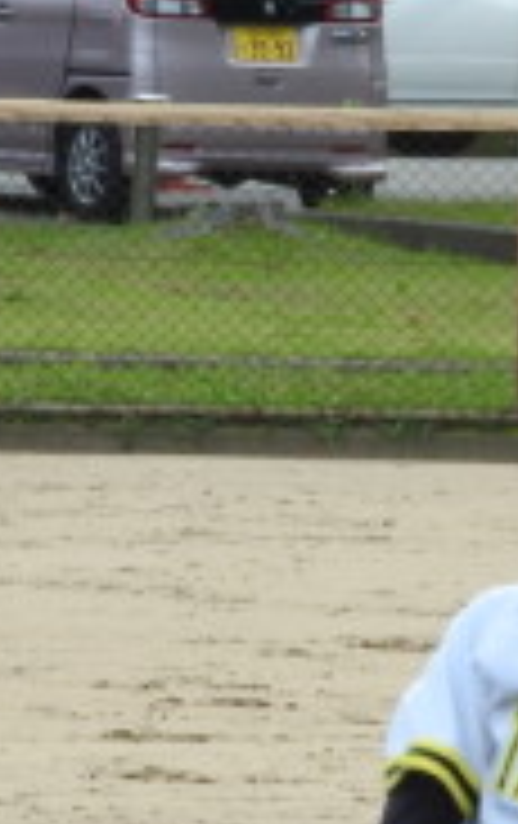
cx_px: 919
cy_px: 1004
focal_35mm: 937
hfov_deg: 1.4
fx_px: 21082
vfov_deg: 2.2
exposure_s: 1/200
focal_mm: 48.4
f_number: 5.5
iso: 100
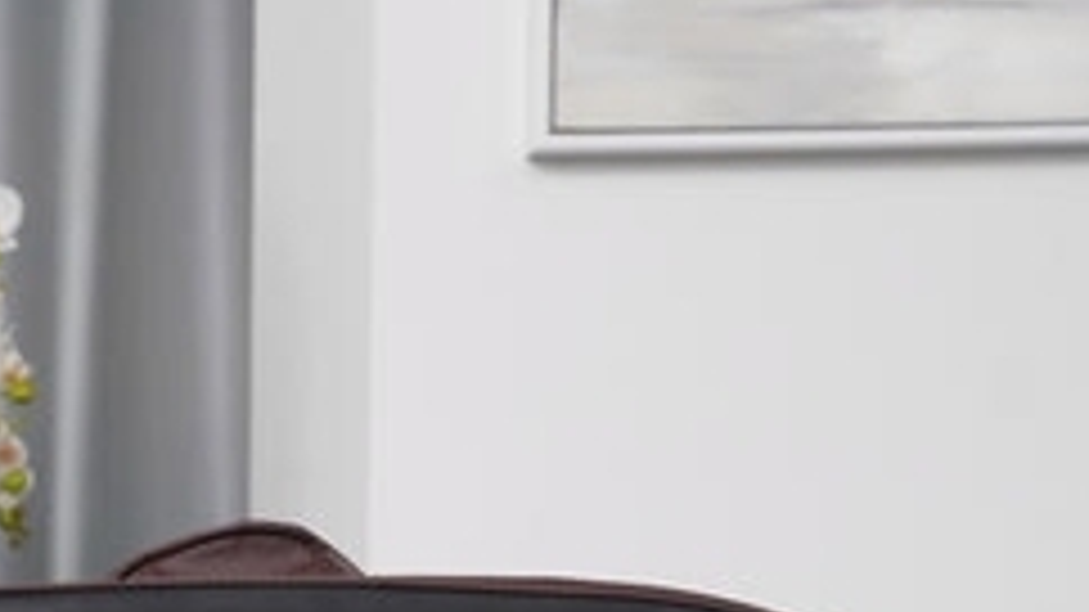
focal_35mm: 182
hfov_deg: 11.0
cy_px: 1217
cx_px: -900
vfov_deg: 6.5
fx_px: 5254
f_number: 5.6
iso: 250
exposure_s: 1/200
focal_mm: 41
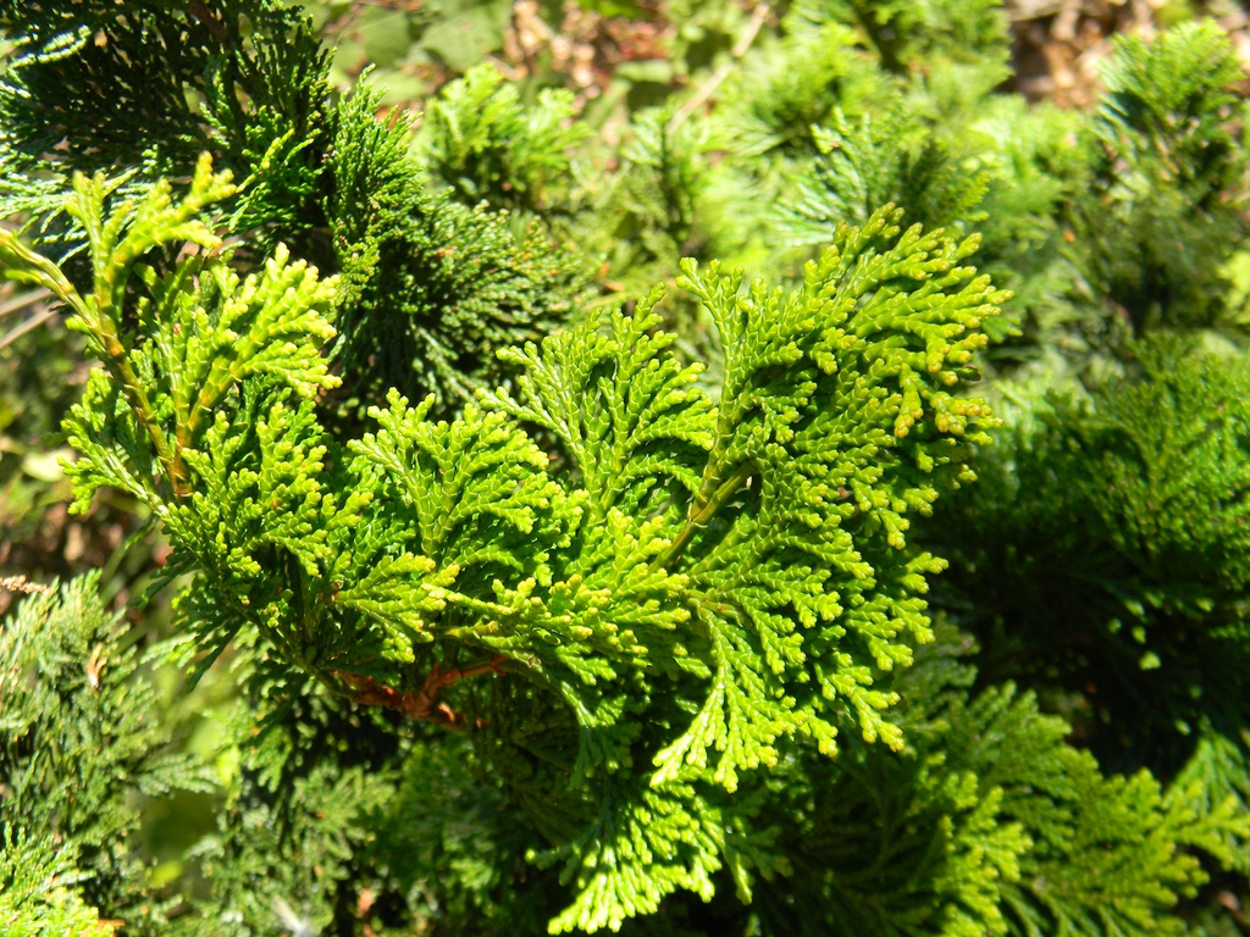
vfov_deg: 30.9
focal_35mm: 47
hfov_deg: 40.4
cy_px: 468
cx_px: 625
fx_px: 1697
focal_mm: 8.6
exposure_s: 1/138
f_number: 3.9
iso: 80
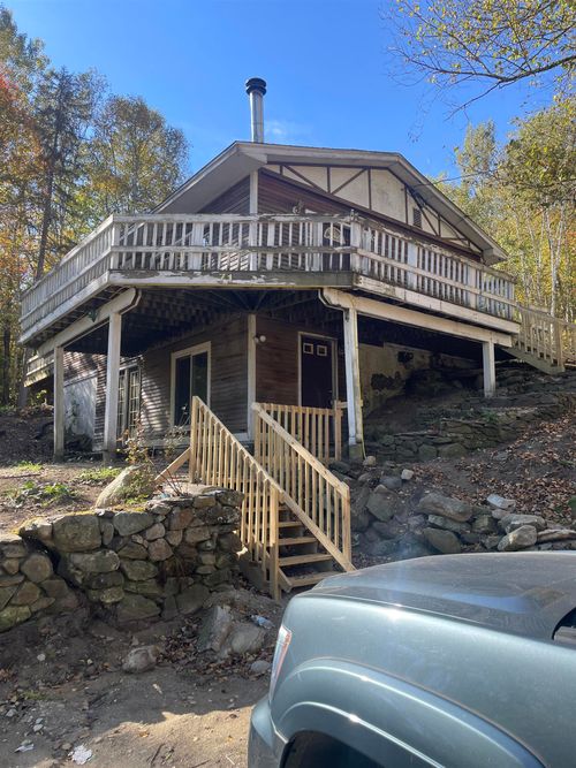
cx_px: 288
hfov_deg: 53.0
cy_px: 384
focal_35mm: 26
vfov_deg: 67.3
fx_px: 577
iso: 32
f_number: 1.6
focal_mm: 4.2
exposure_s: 1/729
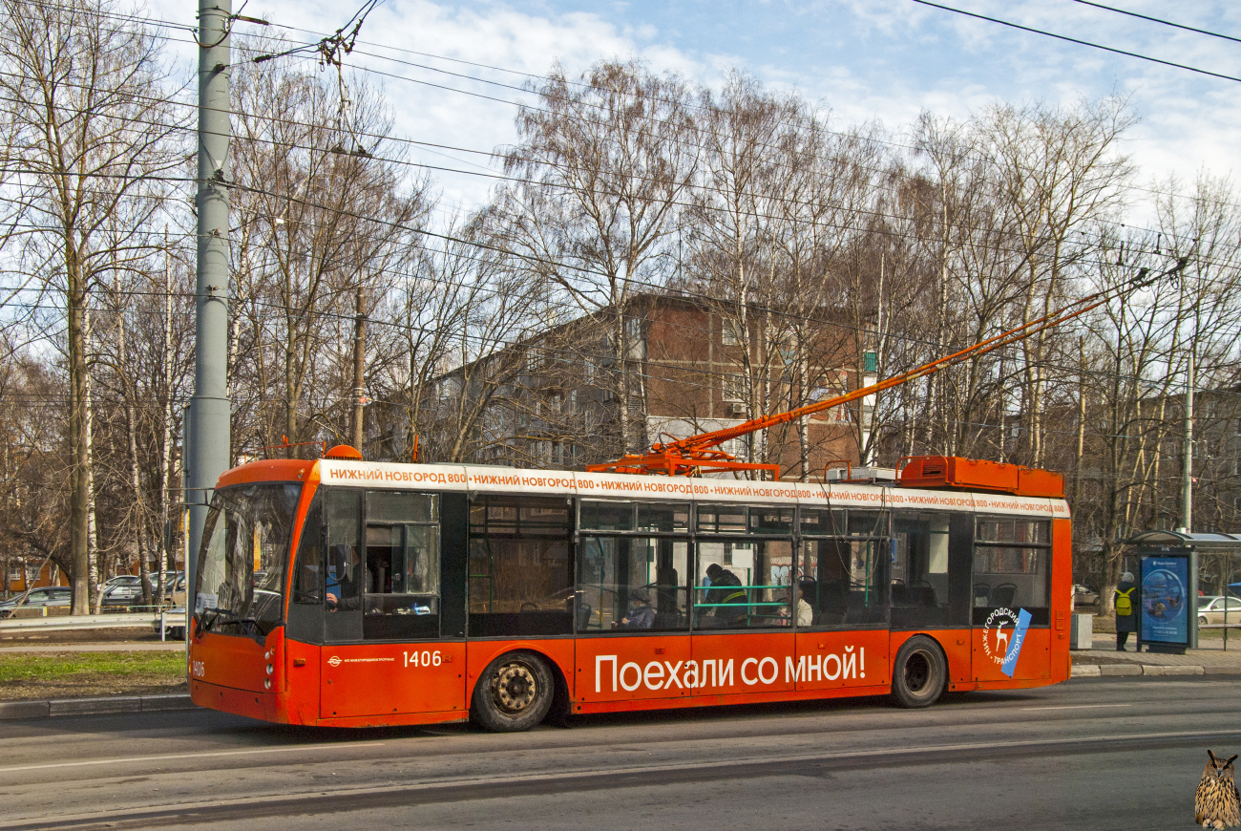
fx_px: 1346
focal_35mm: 39
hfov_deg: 49.5
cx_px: 620
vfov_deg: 34.3
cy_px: 416
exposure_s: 1/500
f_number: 10
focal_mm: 26
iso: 200
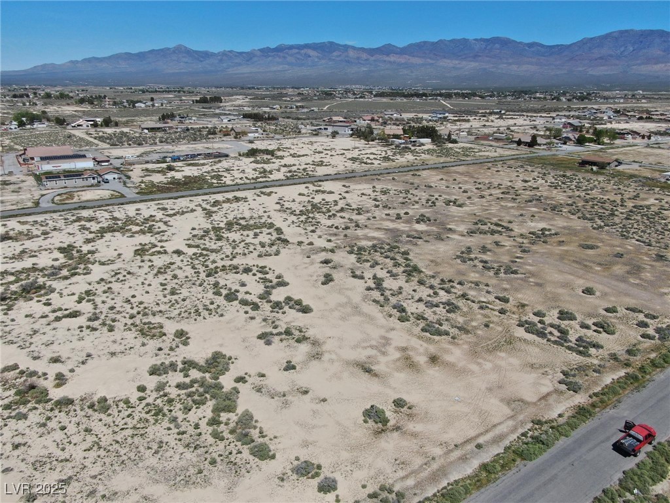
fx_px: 465
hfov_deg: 71.6
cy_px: 252
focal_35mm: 24
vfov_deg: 56.8
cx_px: 335
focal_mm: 4.39
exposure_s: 1/2500
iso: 100
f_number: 2.8
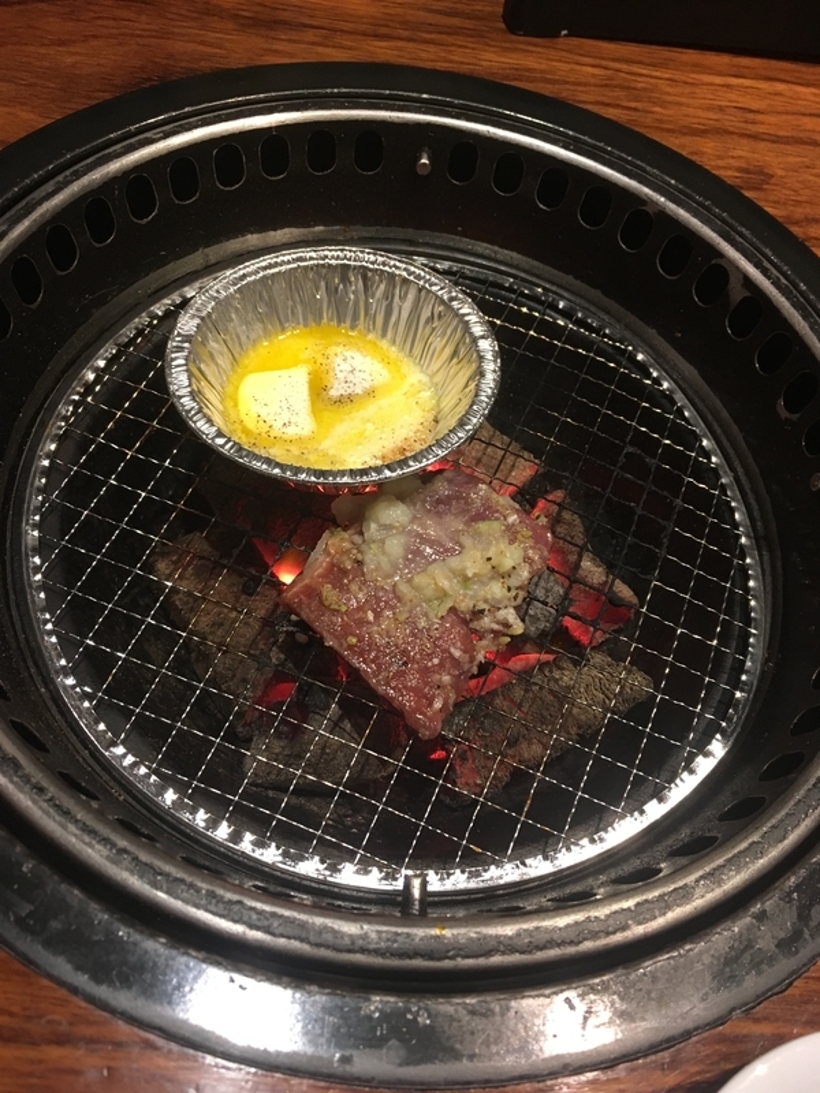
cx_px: 410
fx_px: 916
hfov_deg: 48.2
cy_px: 546
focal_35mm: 29
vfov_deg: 61.7
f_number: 2.2
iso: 125
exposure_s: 1/30
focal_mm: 4.15
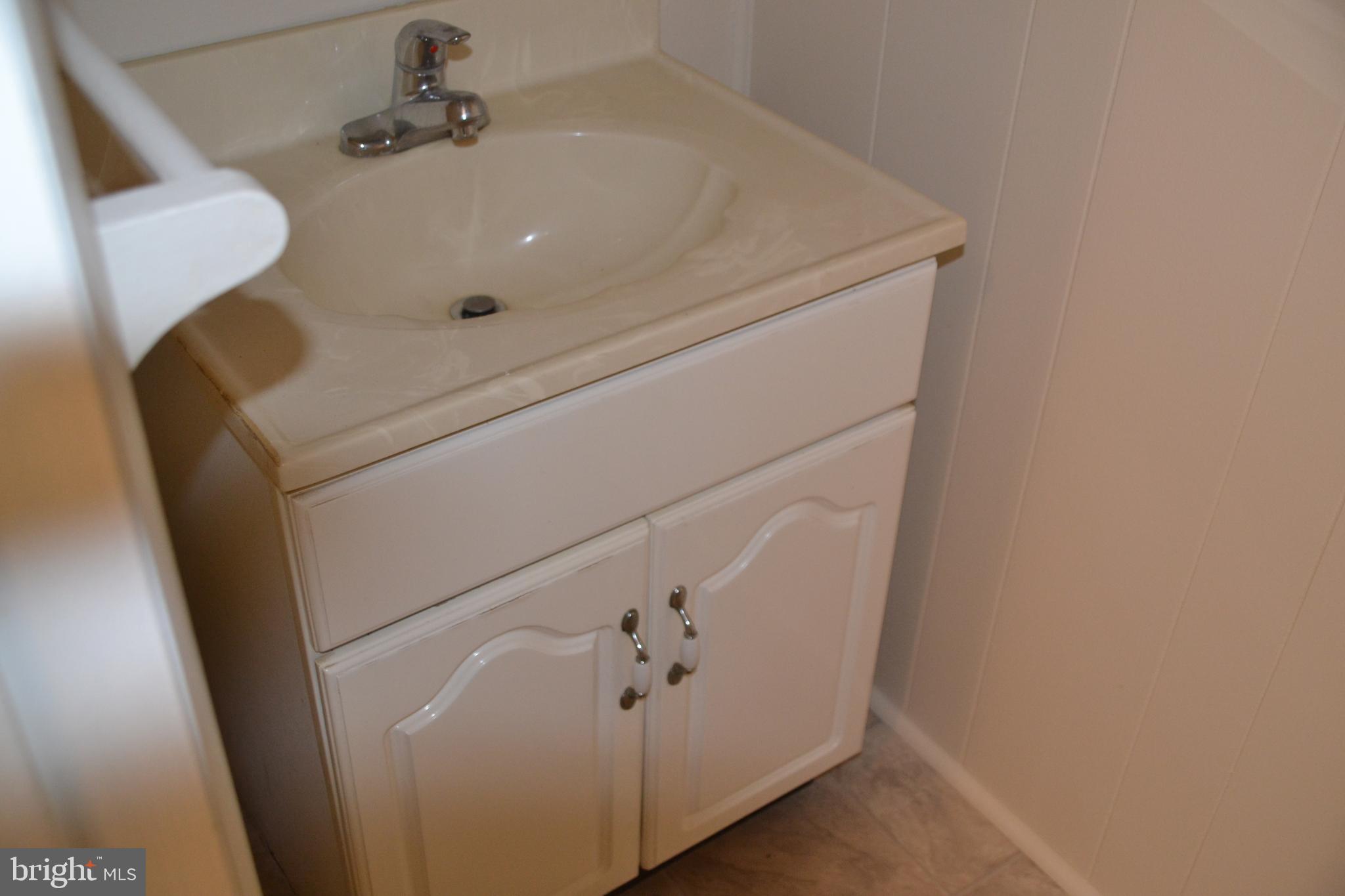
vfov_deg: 36.9
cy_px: 448
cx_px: 672
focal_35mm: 36
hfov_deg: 53.1
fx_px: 1345
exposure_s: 1/60
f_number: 4
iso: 1000
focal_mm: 24
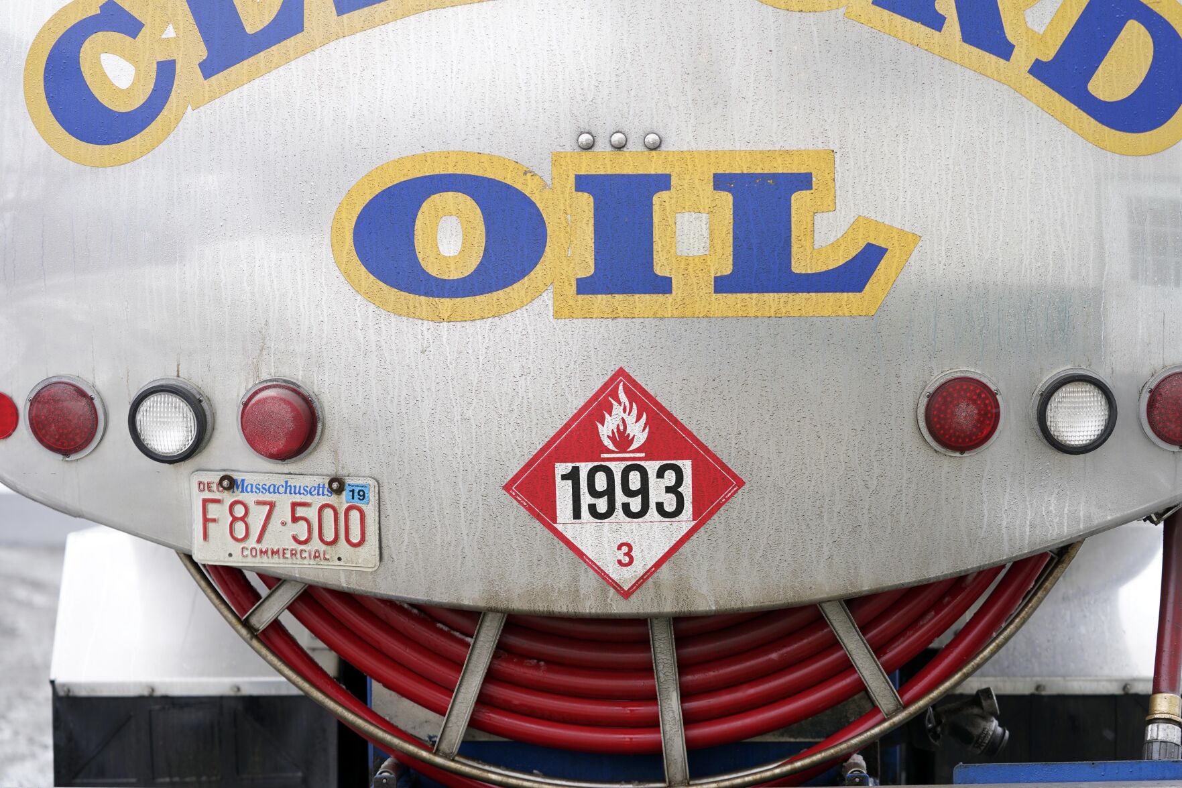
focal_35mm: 72
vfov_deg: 18.9
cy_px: 394
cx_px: 591
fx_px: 2364
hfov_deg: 28.1
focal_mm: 72
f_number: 2.8
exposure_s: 1/125
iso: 125
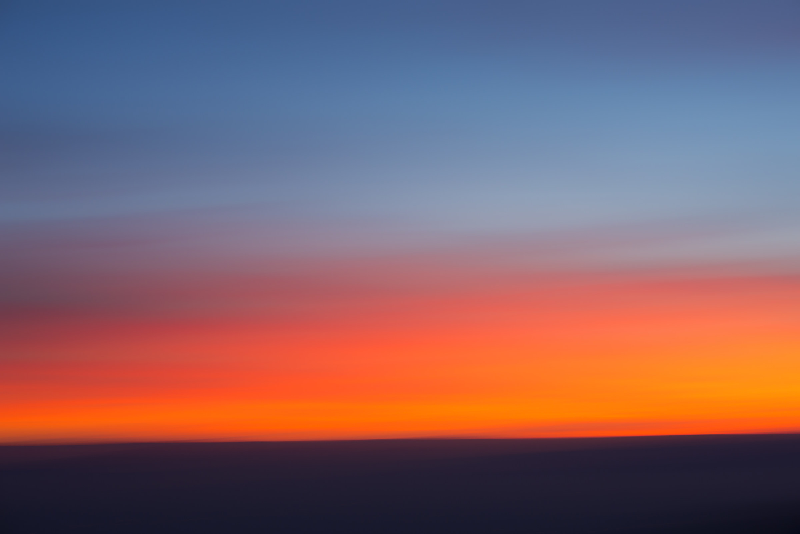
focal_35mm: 70
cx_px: 400
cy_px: 267
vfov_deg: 19.5
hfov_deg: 28.8
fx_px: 1556
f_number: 11
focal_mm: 70
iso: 200
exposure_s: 1/4
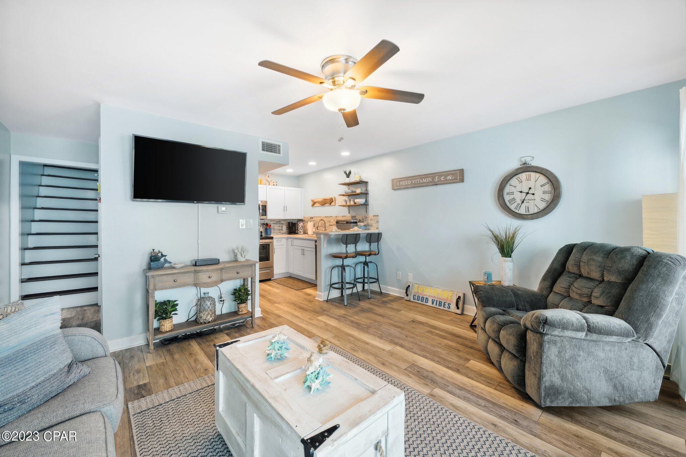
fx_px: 267
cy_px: 228
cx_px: 343
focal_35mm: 14
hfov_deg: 104.3
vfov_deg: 81.2
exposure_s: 1/4
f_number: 9
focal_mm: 14
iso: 200
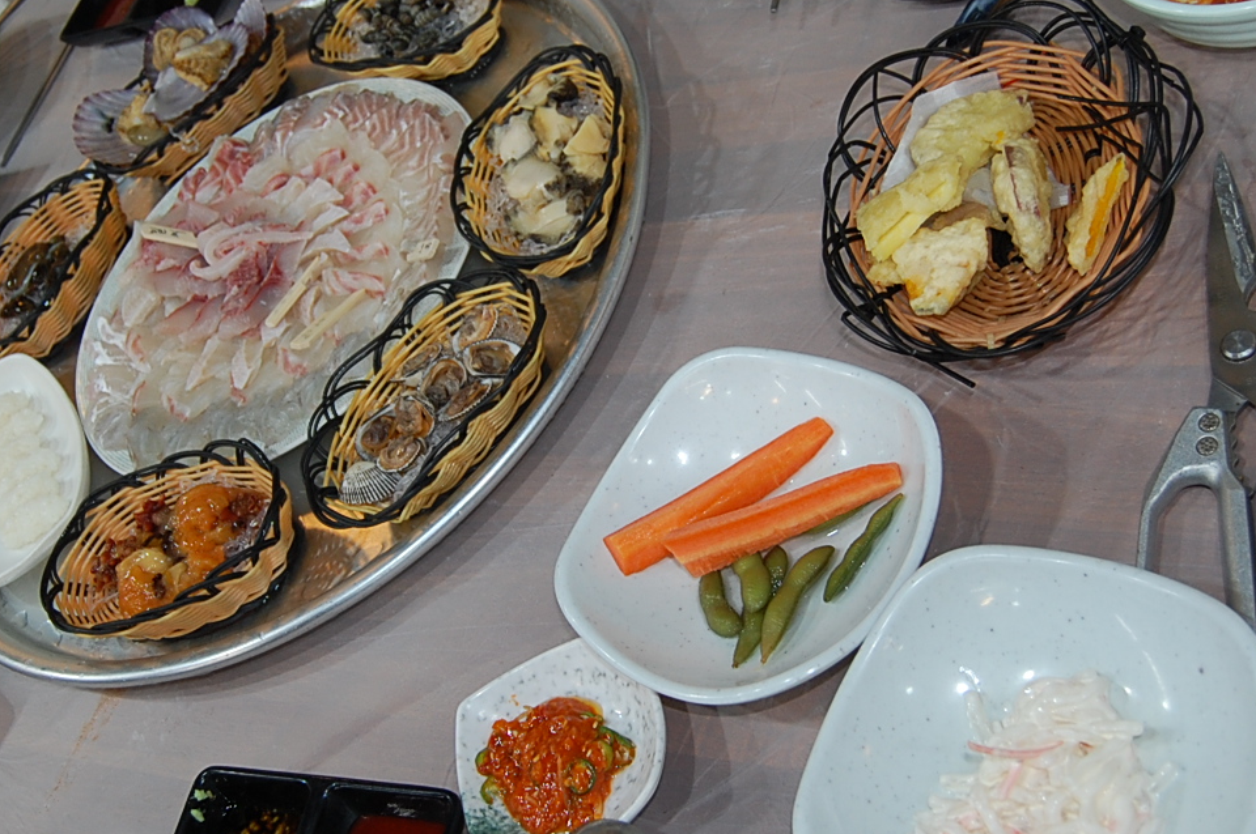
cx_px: 561
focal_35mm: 47
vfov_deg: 28.6
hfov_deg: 41.9
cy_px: 404
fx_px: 1638
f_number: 3.8
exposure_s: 1/60
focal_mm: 20
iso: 400
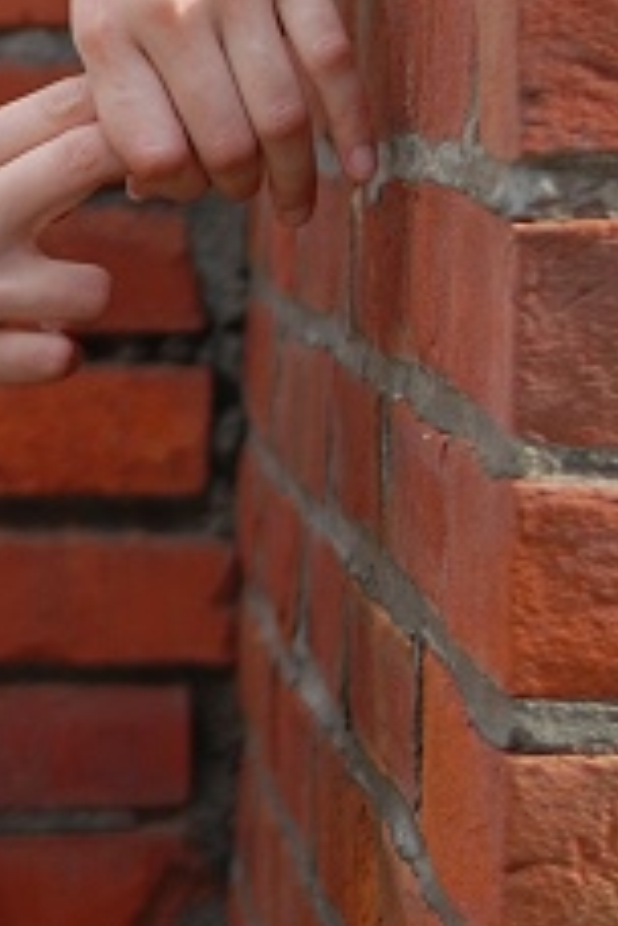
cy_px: 299
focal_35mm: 184
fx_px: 4731
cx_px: -348
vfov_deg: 11.2
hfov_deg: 7.3
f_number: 2.8
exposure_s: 1/500
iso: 100
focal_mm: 35
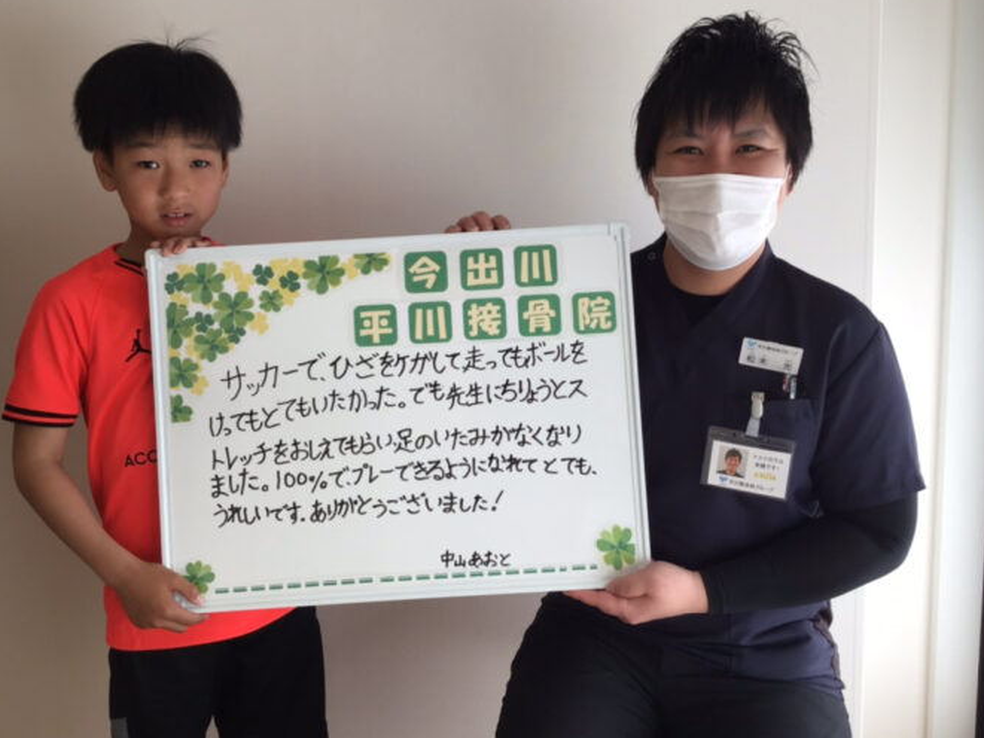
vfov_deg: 39.6
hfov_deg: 51.3
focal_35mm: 36
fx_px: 1024
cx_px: 473
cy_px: 324
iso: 25
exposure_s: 1/120
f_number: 2.4
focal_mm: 3.3
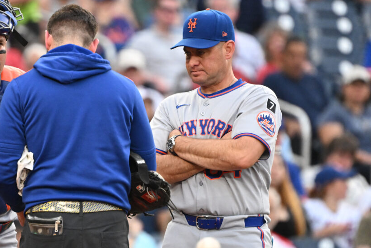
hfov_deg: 2.3
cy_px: 135
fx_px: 9389
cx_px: 95
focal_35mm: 911
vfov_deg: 1.5
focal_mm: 400
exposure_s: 1/2000
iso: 3200
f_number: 4
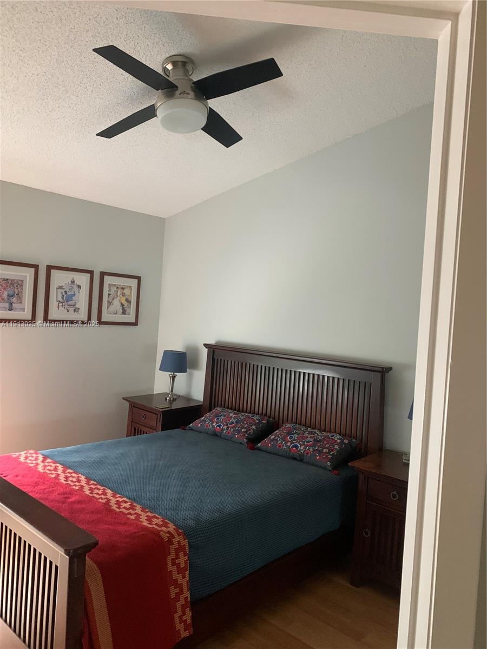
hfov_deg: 53.1
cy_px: 324
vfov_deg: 67.3
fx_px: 488
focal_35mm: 26
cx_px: 244
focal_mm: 4.25
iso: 400
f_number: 1.8
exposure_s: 1/30
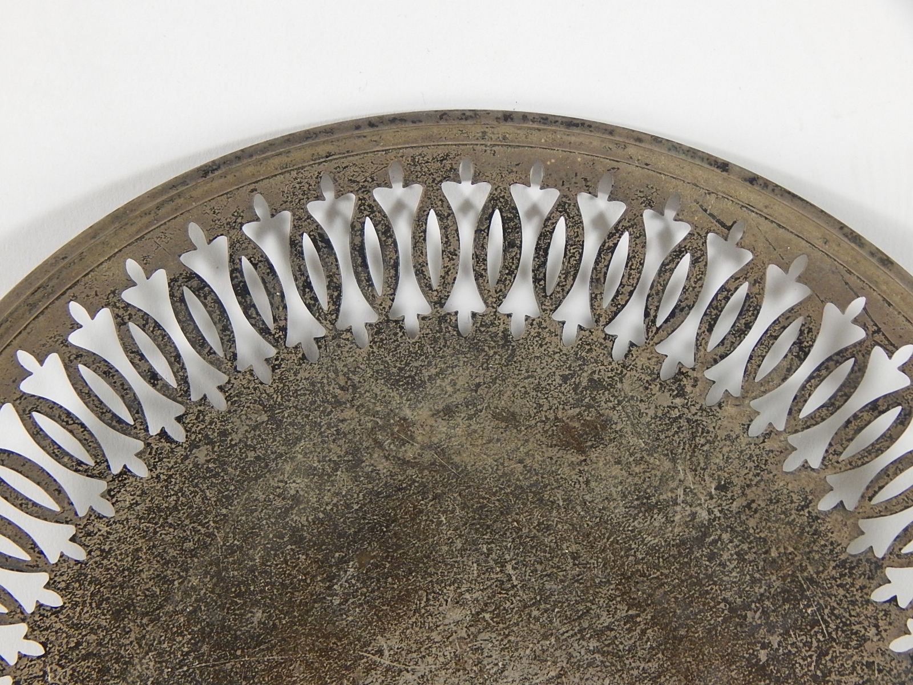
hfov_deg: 21.1
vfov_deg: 15.9
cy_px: 342
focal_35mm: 93
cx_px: 456
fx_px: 2453
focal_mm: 16.6
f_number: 4.4
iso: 400
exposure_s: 1/80
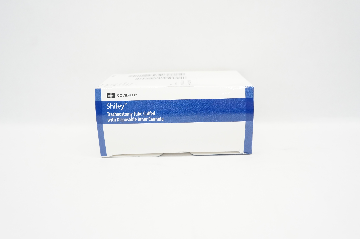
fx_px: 330
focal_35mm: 33
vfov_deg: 39.9
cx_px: 180
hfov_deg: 57.3
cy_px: 120
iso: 800
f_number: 6.3
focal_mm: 22
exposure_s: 1/60
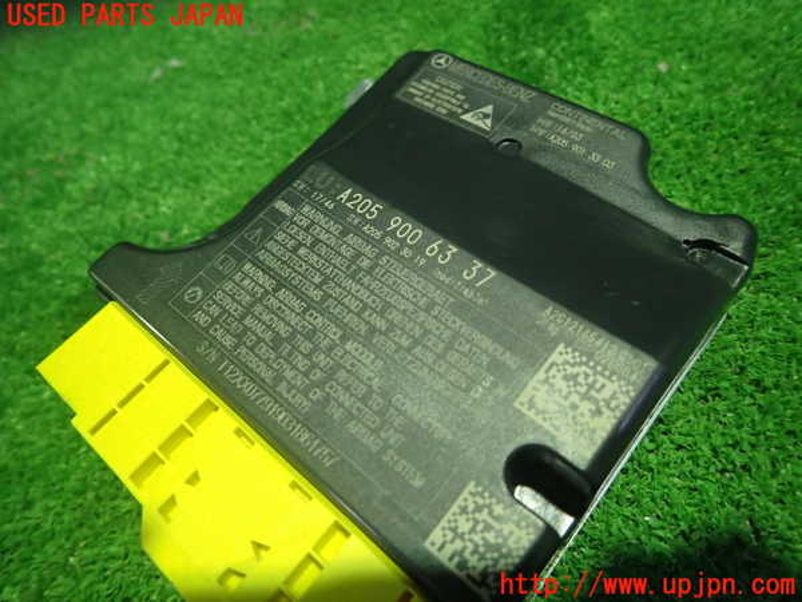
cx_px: 401
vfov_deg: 54.9
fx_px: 579
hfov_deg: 69.4
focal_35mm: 25
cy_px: 301
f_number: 2
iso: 500
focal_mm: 4.5
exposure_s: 1/30
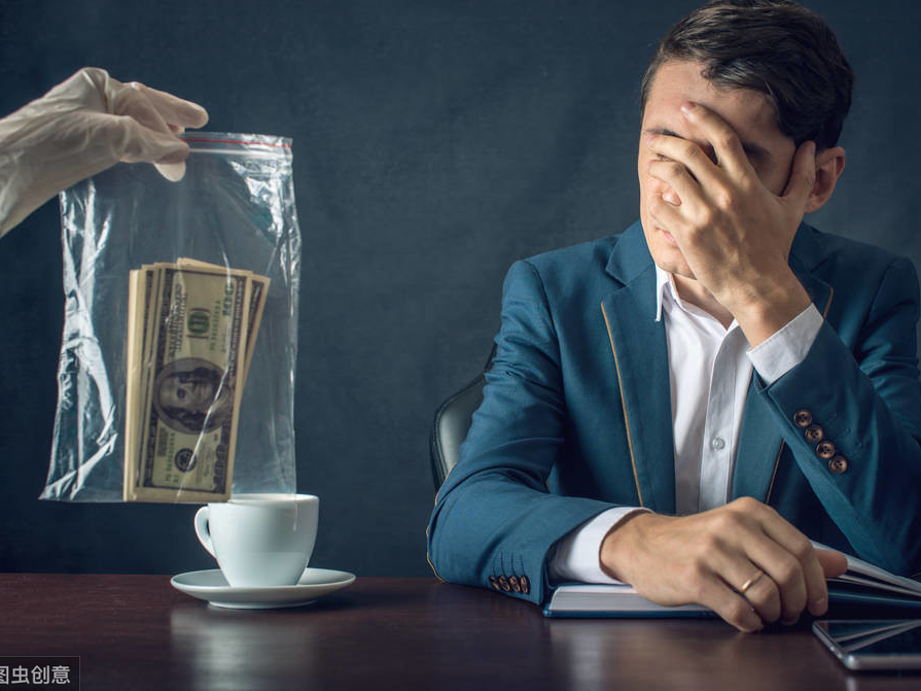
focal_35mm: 55
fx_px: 1463
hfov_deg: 34.9
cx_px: 507
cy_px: 342
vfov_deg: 26.6
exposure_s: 1/160
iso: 100
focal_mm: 50
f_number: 7.1
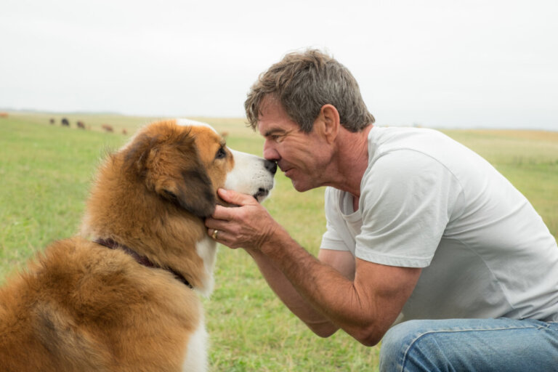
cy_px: 186
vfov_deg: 25.5
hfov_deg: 37.5
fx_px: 821
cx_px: 279
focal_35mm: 53
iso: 500
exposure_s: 1/180
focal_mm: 35
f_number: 4.5
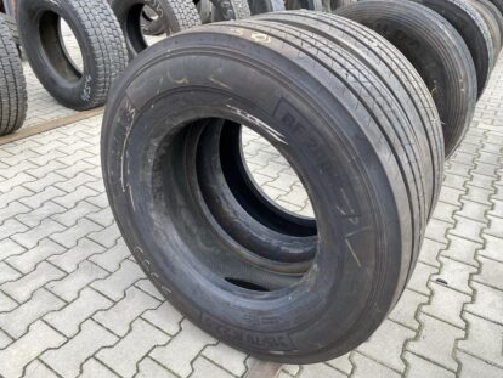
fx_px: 393
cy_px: 187
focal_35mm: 27
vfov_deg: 51.4
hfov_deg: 65.3
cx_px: 259
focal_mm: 4.25
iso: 32
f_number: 1.8
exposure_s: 1/446
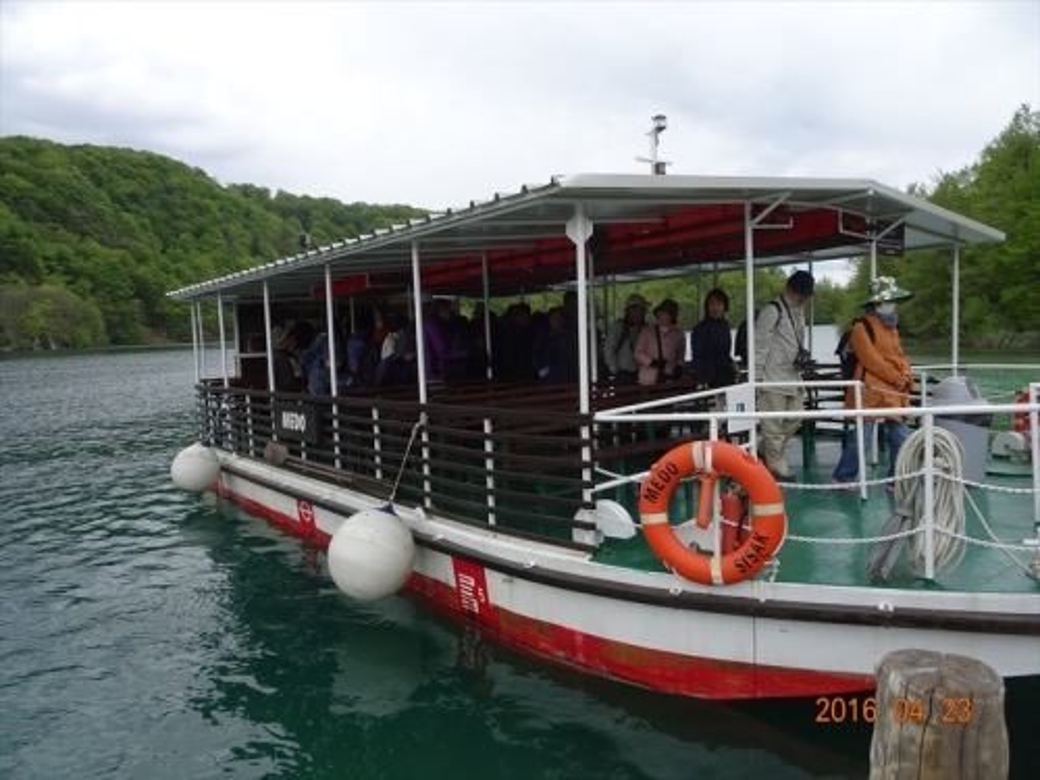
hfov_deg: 71.6
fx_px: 721
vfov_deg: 56.8
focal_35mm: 24
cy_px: 390
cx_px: 520
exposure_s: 1/400
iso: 80
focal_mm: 4.1
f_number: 3.5
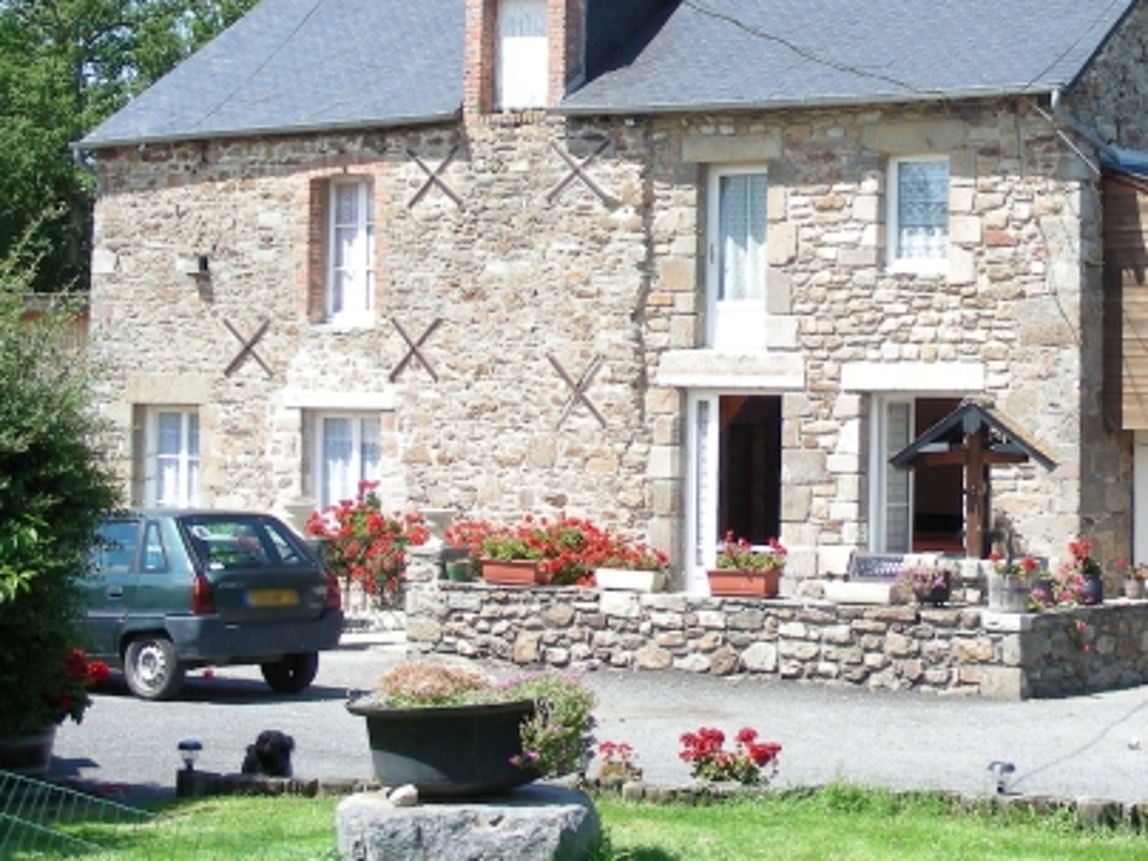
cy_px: 179
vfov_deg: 18.1
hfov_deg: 23.9
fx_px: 2686
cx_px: 852
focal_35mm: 81
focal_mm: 8
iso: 50
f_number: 4
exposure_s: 1/211
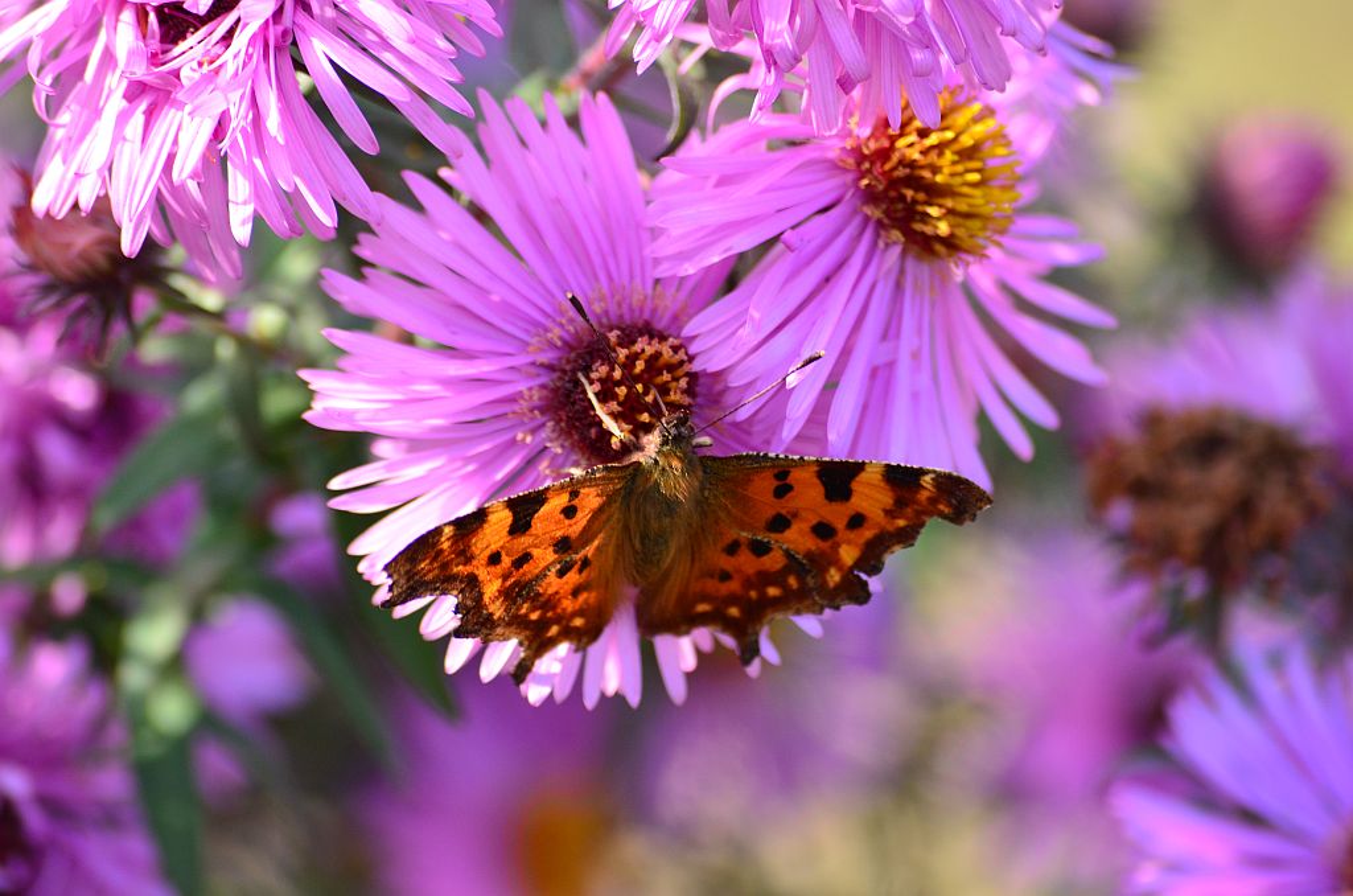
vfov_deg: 4.6
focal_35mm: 300
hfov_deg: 6.9
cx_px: 676
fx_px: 11250
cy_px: 448
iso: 400
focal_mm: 200
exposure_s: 1/200
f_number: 8
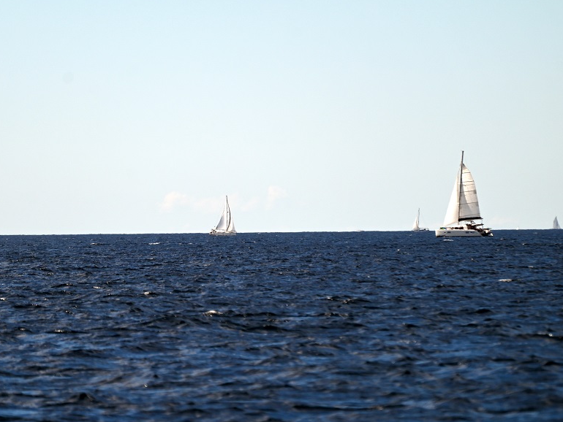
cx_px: 209
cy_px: 203
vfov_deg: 3.1
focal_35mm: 487
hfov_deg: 4.1
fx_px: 7923
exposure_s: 1/1000
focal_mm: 300
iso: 110
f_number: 5.6
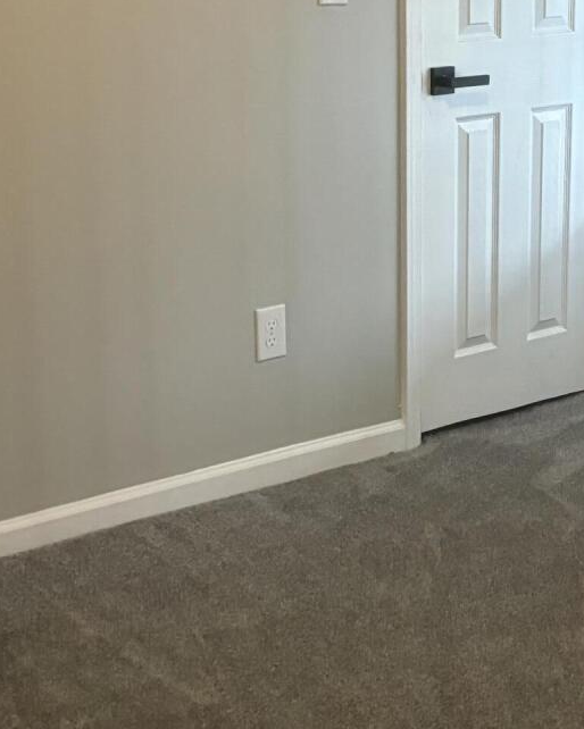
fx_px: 1706
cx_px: 465
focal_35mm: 79
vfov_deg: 24.1
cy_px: 293
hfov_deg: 19.2
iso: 500
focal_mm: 5.96
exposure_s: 1/60
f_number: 1.6
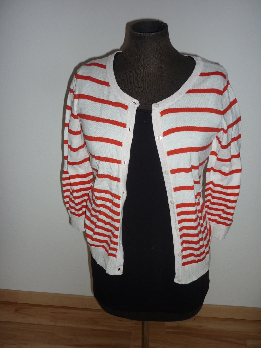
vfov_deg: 55.3
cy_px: 174
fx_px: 332
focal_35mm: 33
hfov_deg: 43.0
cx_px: 130
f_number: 2.8
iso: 100
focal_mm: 5.5
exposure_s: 1/30
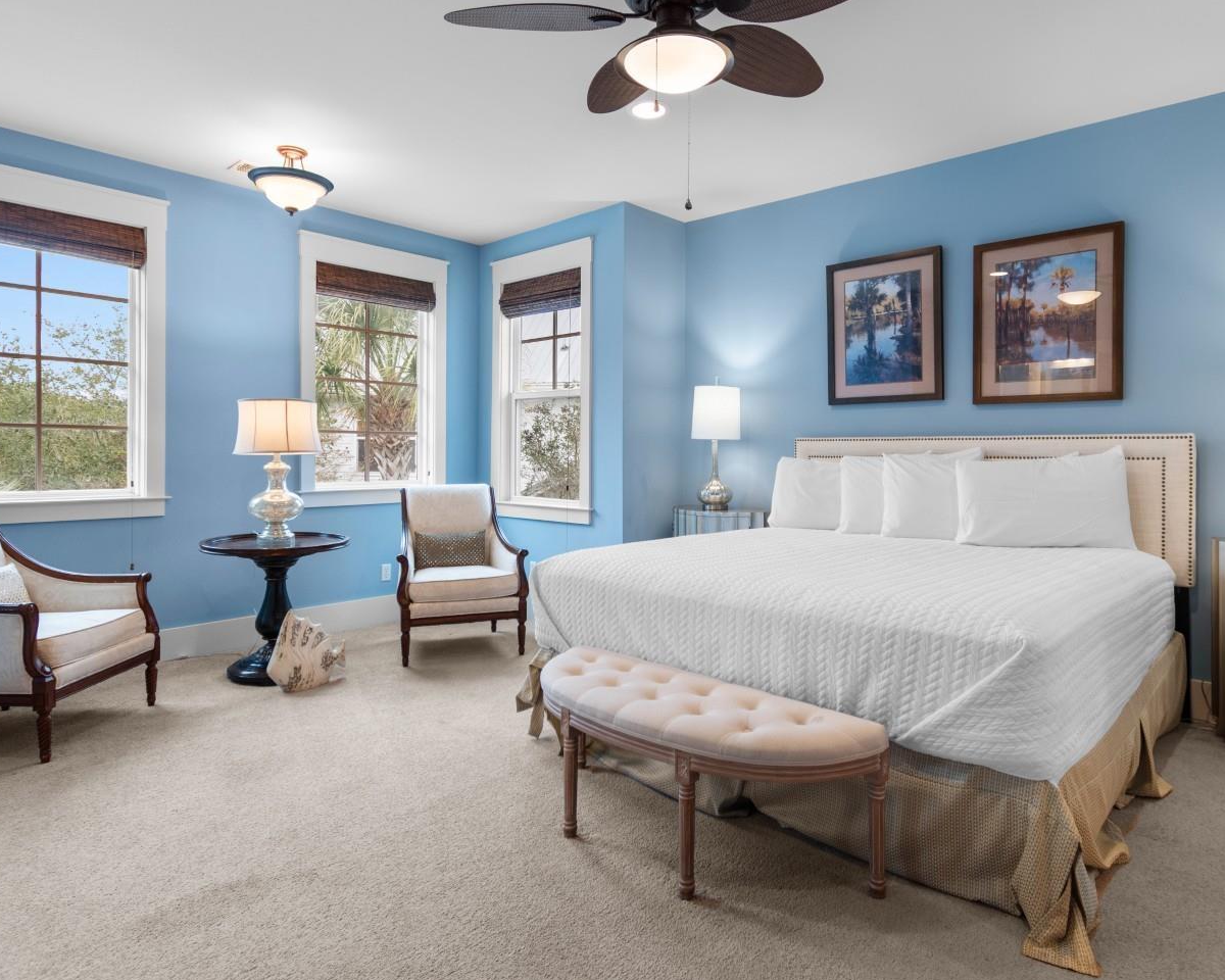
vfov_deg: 70.6
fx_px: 689
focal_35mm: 19
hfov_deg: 83.2
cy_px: 435
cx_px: 649
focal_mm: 10
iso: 100
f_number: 4.5
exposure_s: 1/1.25
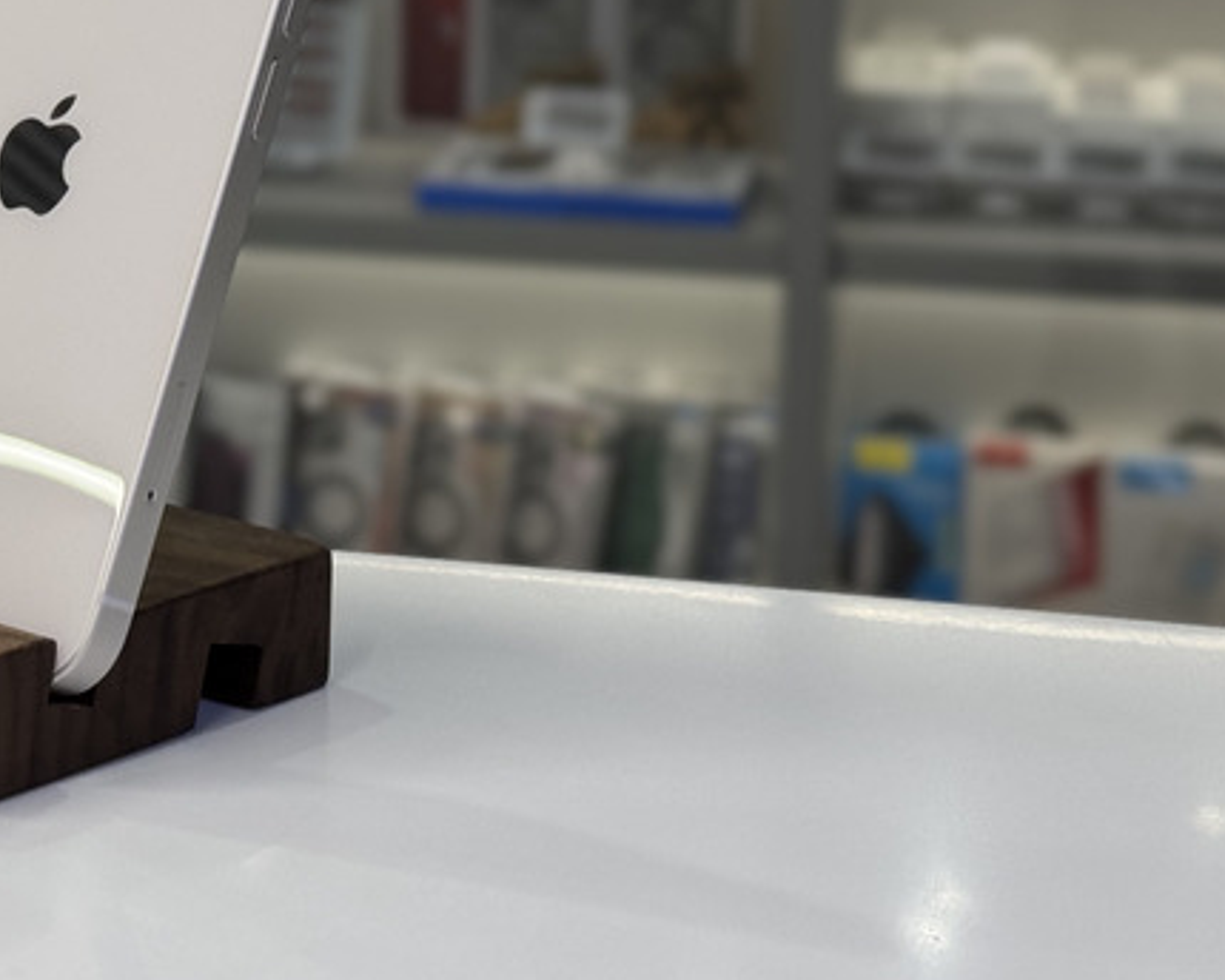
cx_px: 0
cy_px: 94
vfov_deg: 14.0
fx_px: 3952
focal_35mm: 109
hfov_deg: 17.2
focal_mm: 6.76
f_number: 1.78
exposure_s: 1/100
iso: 100
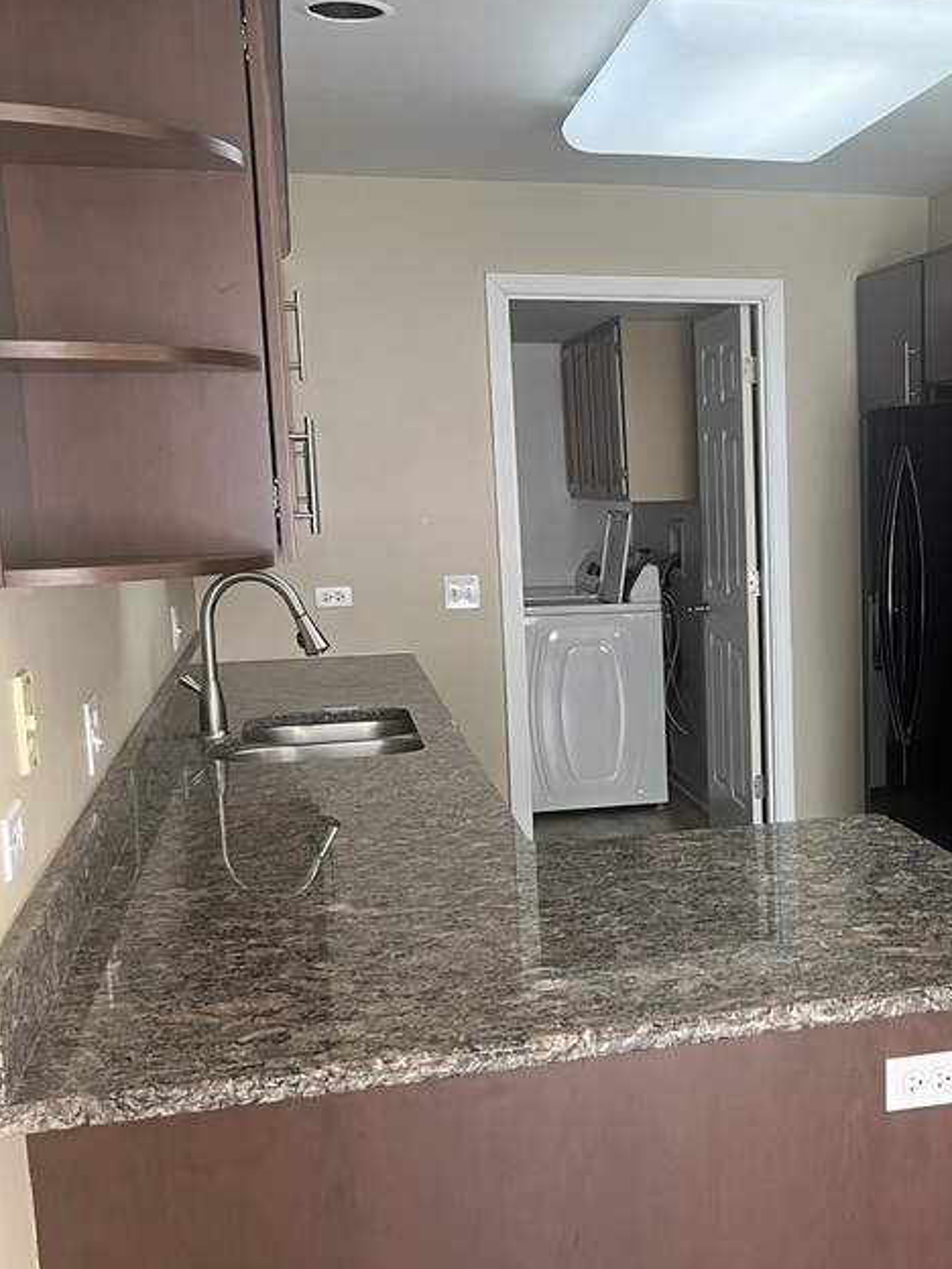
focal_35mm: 45
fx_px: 1650
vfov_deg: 42.0
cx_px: 820
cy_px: 696
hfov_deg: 31.0
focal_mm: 5.7
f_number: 1.5
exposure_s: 1/60
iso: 80
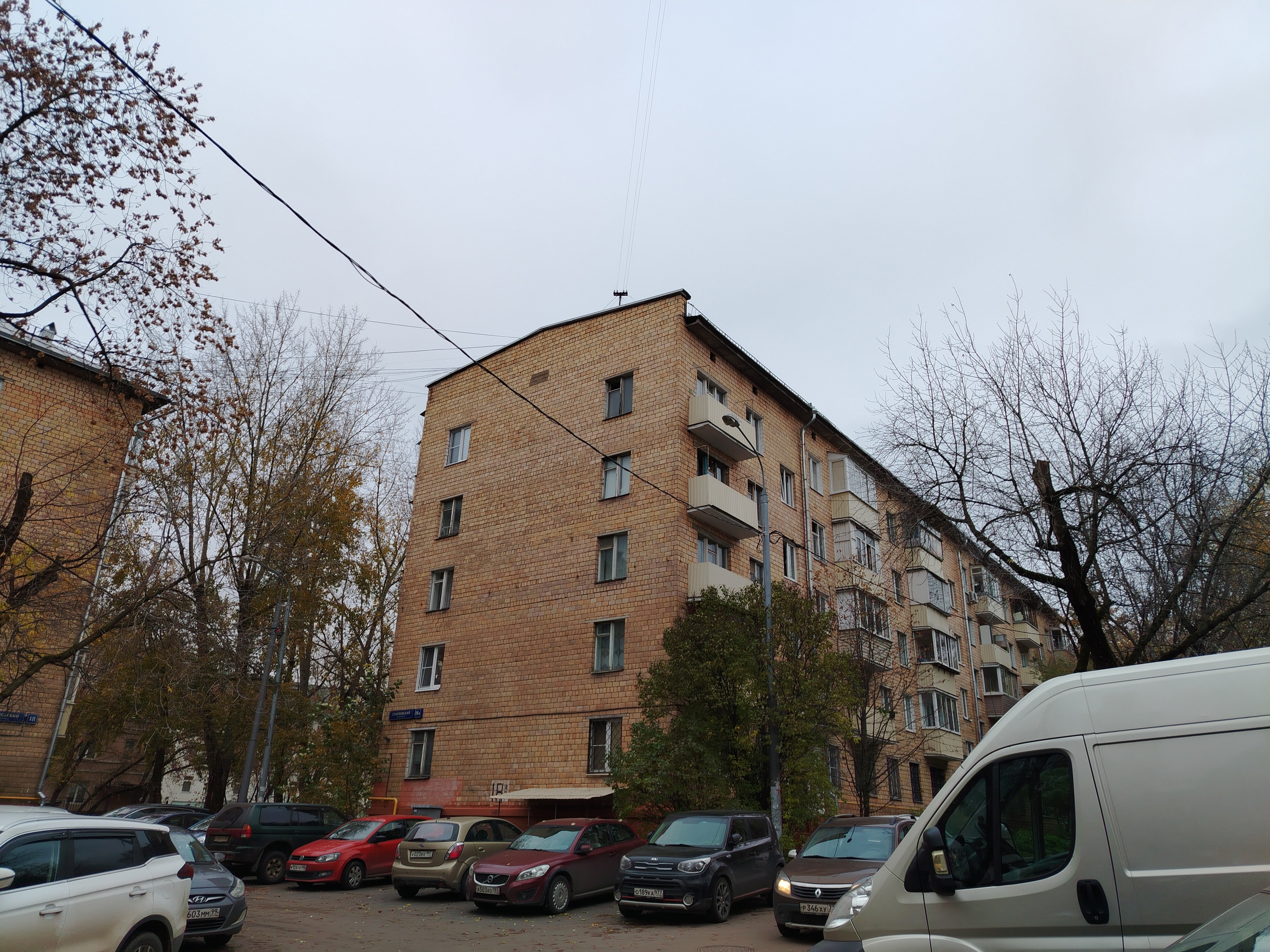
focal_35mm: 24
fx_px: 881
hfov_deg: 71.6
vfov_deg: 56.8
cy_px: 476
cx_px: 635
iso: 100
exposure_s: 1/140
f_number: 1.75
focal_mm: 5.25
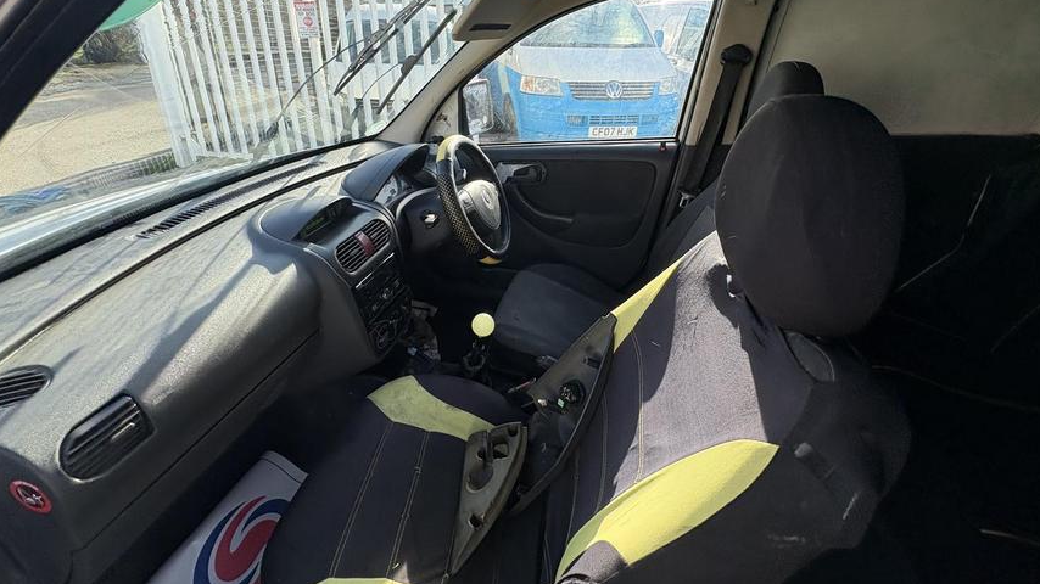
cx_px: 502
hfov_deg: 99.3
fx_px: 441
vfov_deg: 66.1
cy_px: 219
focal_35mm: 16
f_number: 2.2
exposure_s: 1/297
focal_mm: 2.22
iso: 64
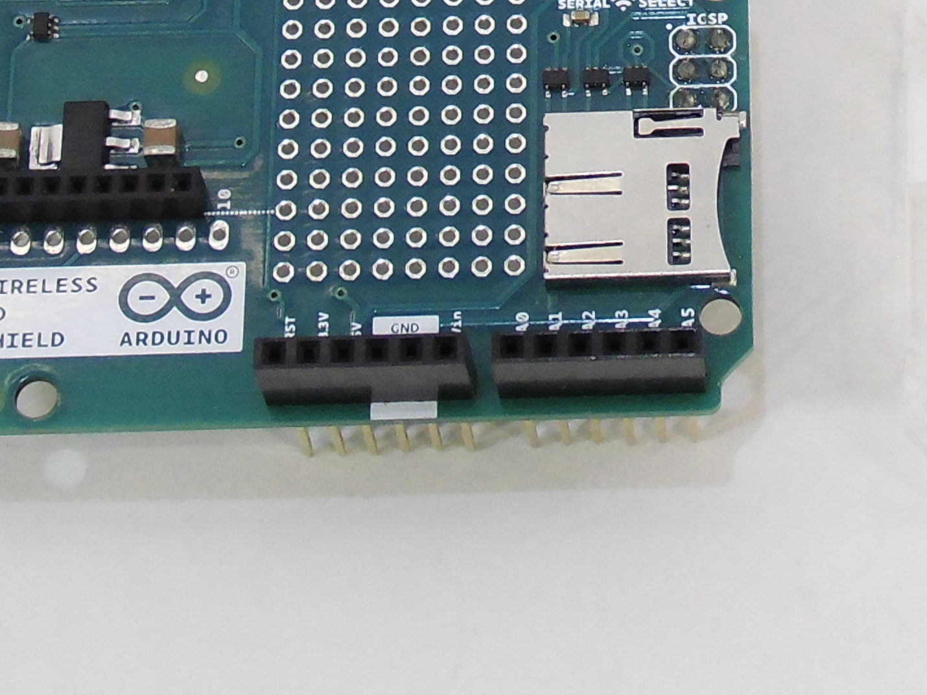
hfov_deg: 13.5
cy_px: -230
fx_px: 3884
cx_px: 861
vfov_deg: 10.0
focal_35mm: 145
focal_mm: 8.03
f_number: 3.8
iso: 200
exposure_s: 1/125
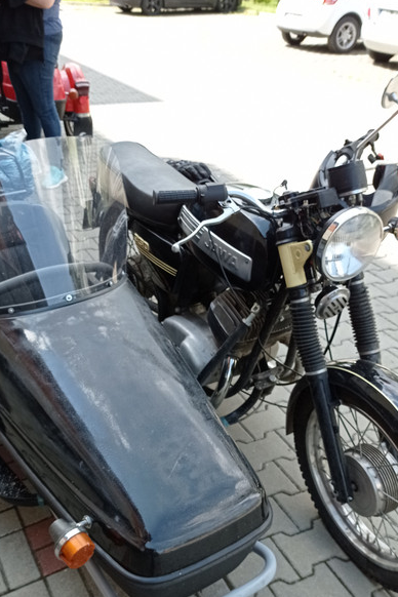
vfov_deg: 48.1
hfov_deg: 33.3
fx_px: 663
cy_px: 363
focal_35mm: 40
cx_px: 156
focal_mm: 4.7
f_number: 1.79
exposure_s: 1/864
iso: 103
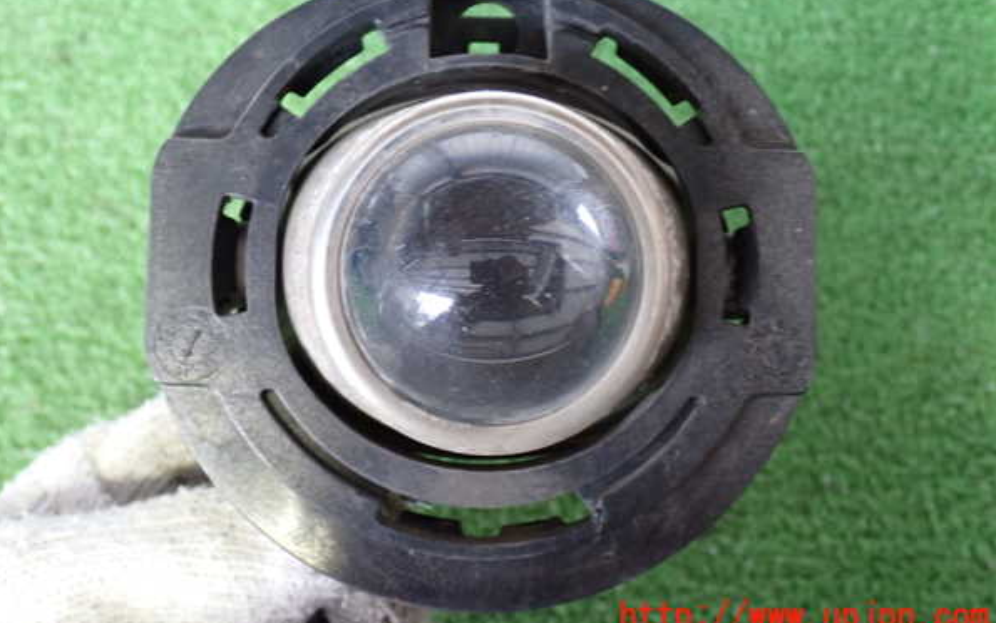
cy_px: 261
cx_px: 495
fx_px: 1276
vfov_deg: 27.4
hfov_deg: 42.6
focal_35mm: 47
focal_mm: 7.84
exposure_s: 1/20
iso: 800
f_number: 2.9
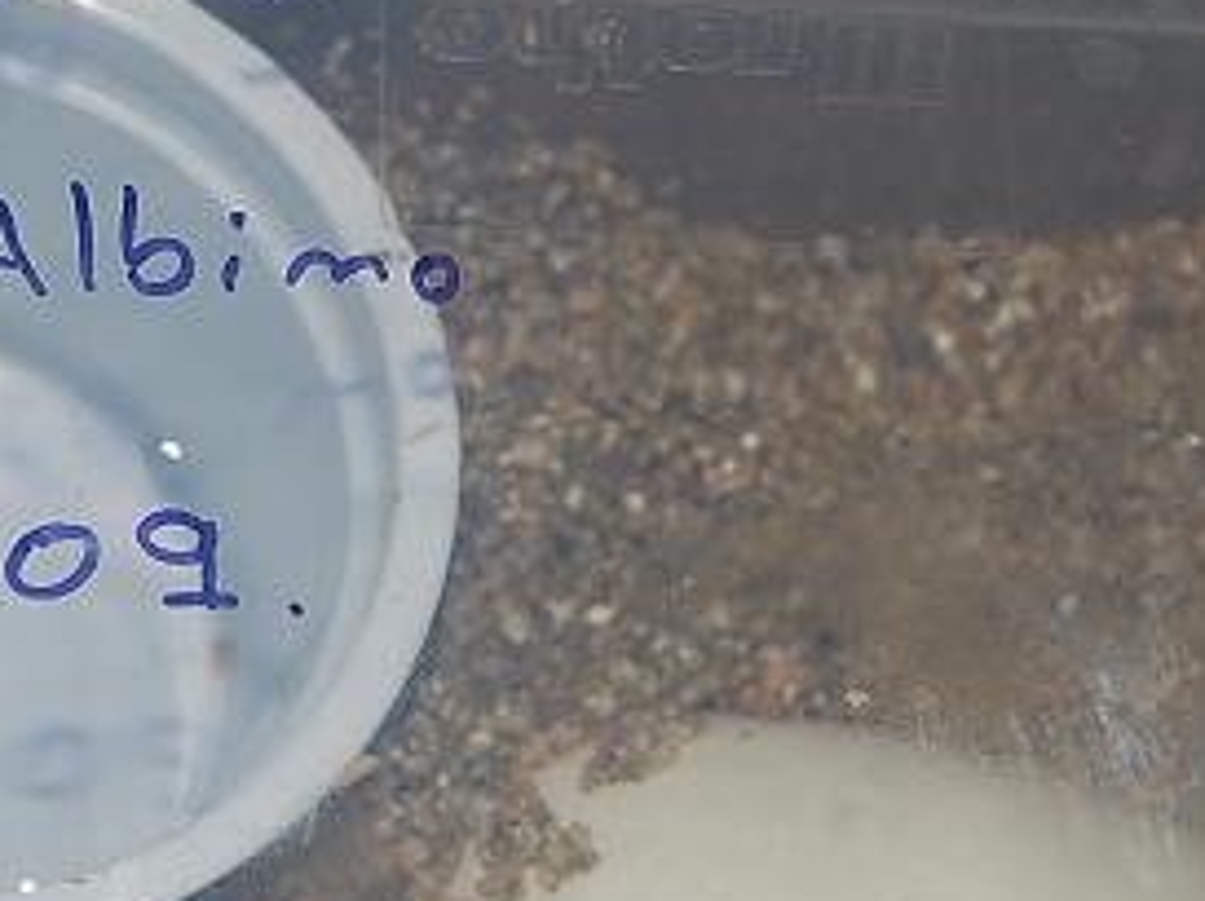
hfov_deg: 11.8
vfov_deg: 8.9
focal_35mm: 167
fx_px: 5806
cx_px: 238
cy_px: 300
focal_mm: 42
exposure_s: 1/500
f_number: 5.6
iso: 400
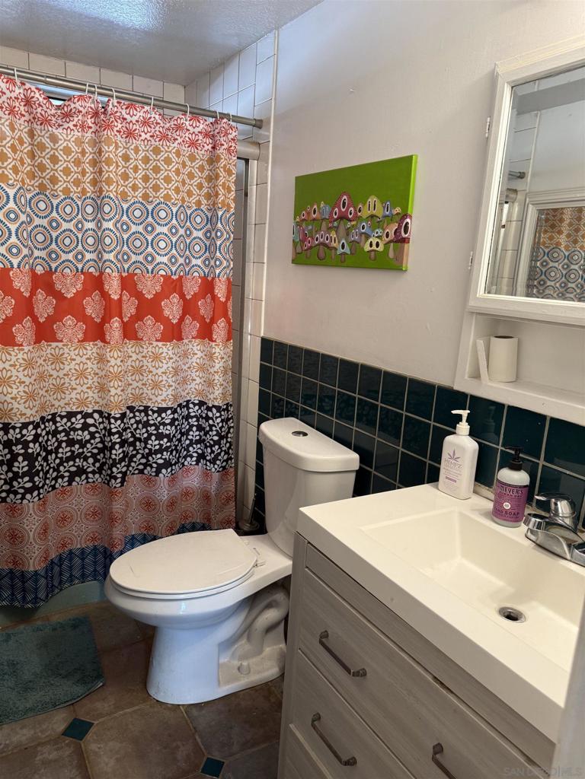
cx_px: 292
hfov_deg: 56.8
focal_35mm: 24
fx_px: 541
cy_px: 390
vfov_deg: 71.6
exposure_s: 1/60
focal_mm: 6.76
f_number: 1.78
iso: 125
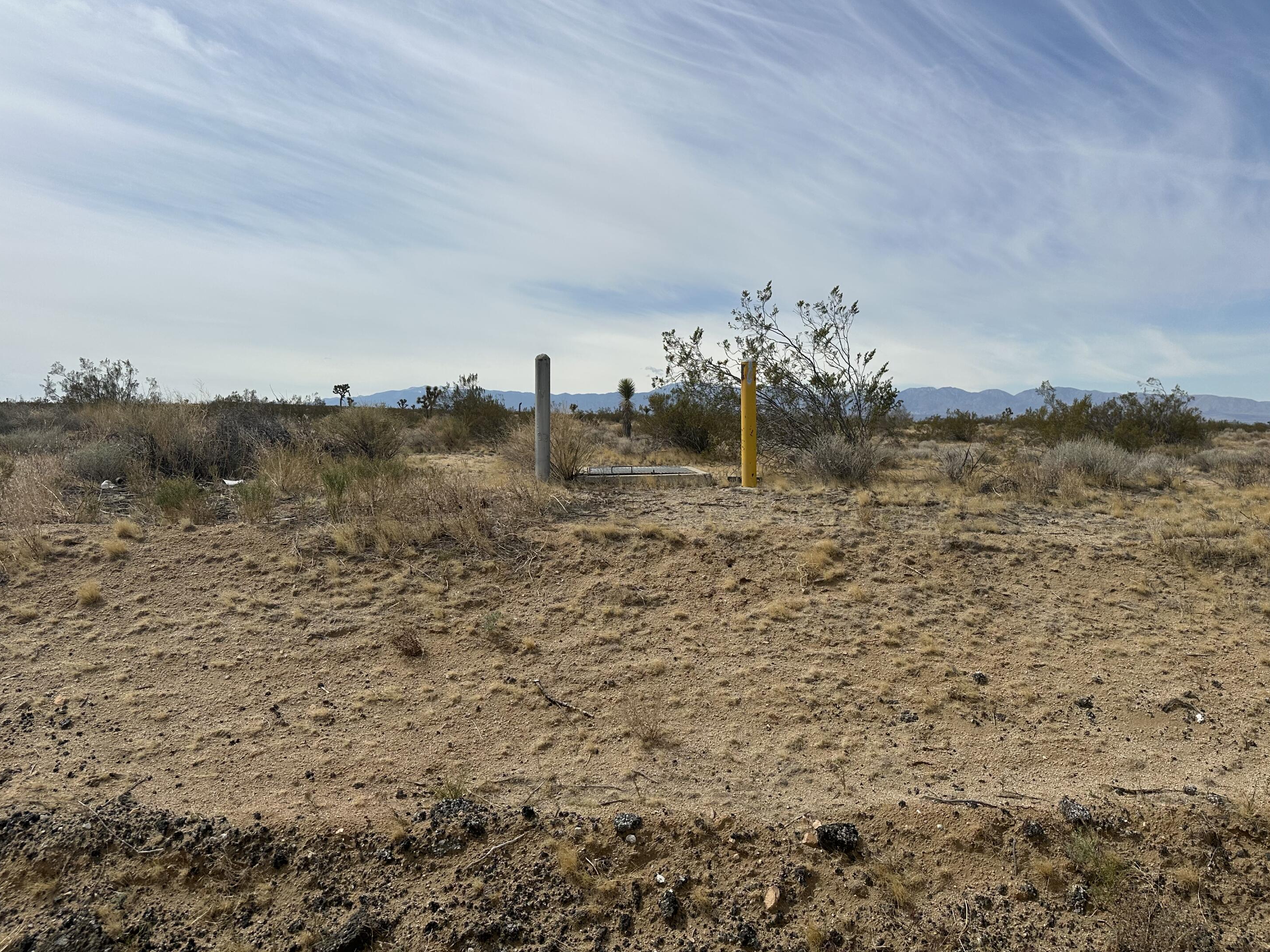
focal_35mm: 25
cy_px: 461
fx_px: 917
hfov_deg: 69.4
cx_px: 645
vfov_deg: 54.9
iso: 80
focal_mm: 6.86
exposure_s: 1/12048
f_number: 1.78
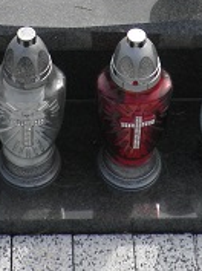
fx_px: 906
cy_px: -191
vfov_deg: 15.1
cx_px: 52
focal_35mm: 116
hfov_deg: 12.7
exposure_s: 1/80
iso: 64
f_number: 9.4
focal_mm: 5.9
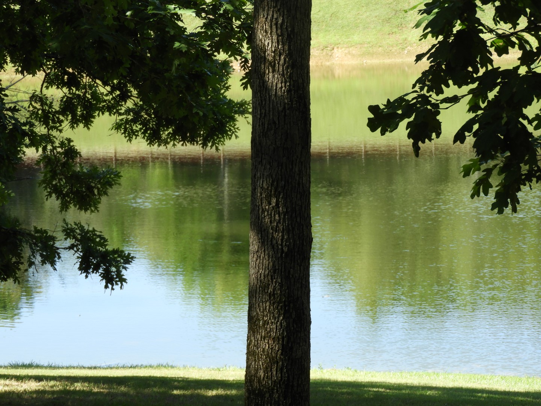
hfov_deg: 11.6
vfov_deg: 8.7
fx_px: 2657
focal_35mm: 170
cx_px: 270
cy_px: 203
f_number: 5.2
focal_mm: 30.5
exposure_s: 1/125
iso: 100
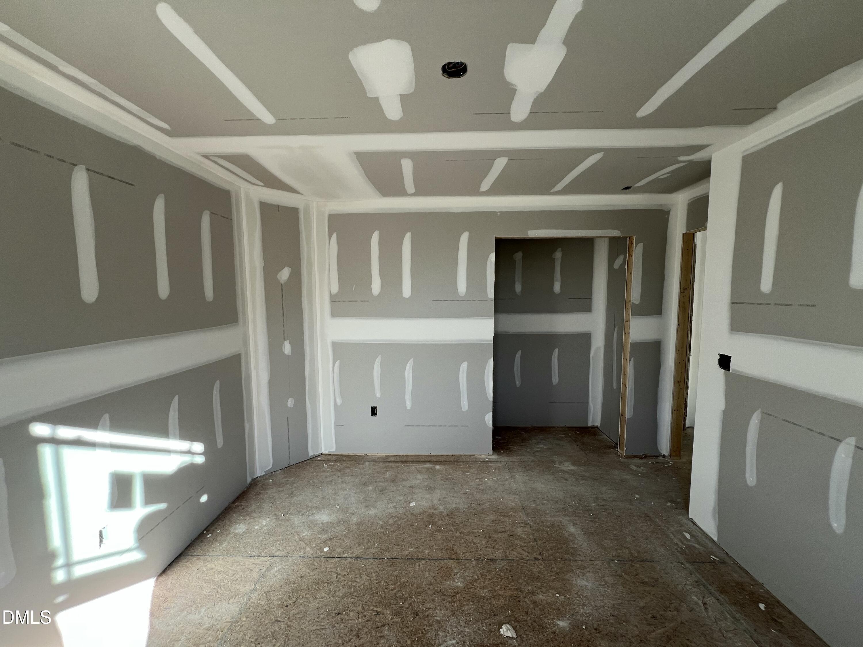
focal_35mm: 13
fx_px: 324
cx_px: 432
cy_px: 324
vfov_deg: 89.9
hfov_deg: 106.2
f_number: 1.8
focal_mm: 1.57
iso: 50
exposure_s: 1/99
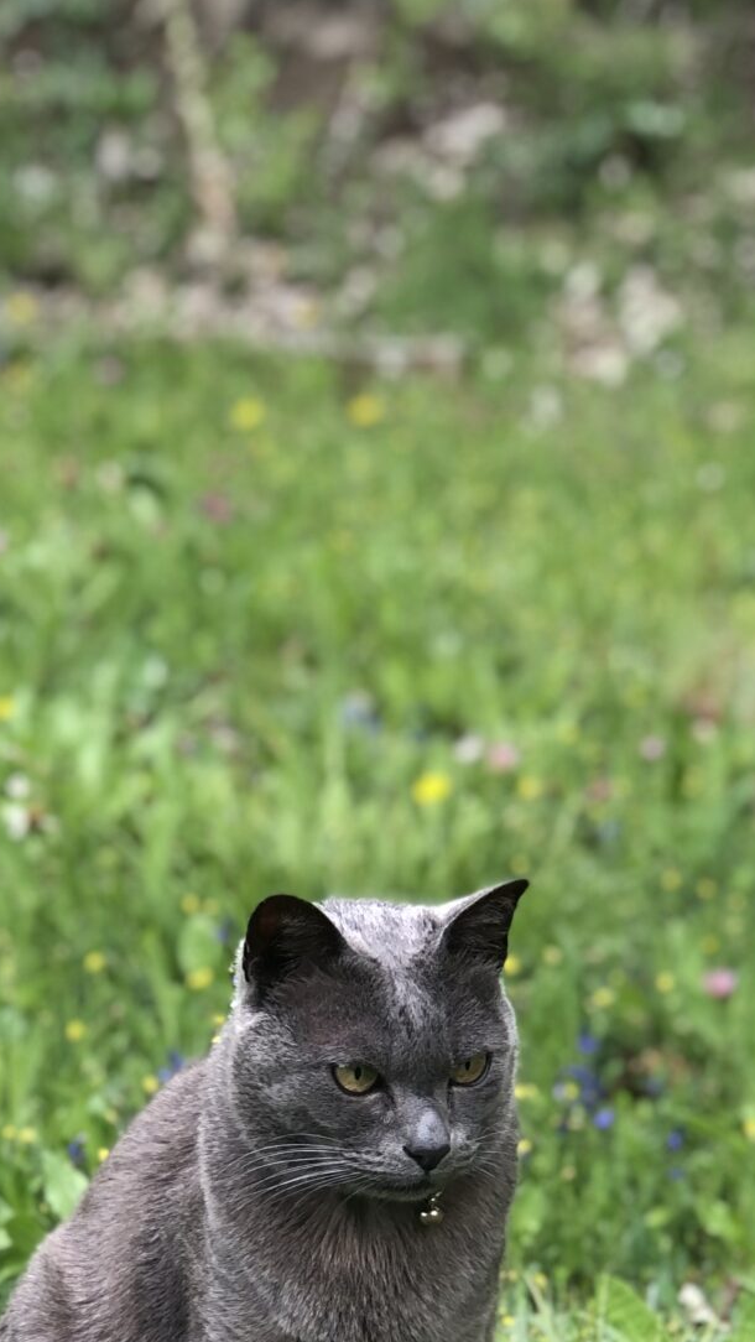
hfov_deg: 11.0
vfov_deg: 19.1
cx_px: 257
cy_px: 1184
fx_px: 3914
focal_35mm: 110
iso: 25
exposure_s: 1/120
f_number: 2.8
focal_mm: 6.6
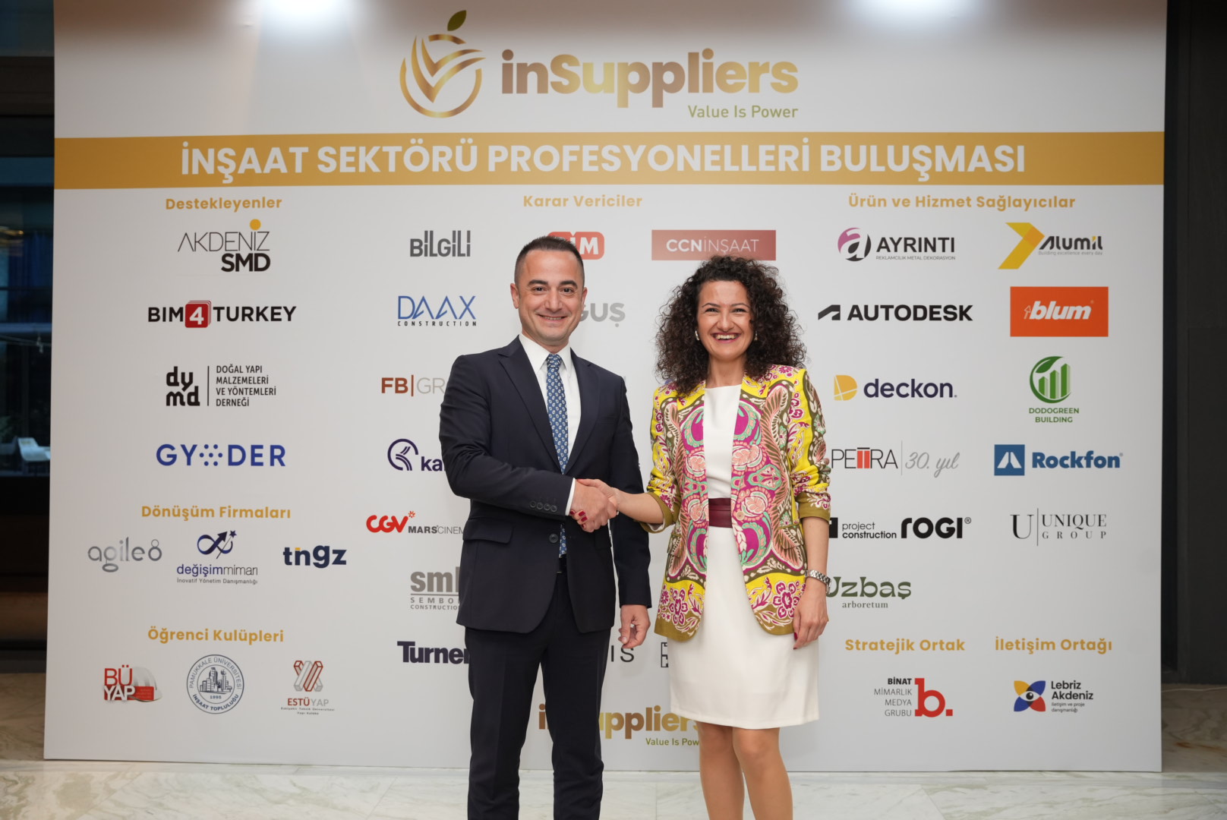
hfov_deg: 60.2
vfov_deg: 42.4
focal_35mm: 31
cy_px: 410
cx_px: 614
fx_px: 1057
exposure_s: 1/250
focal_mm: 31
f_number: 4
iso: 1250
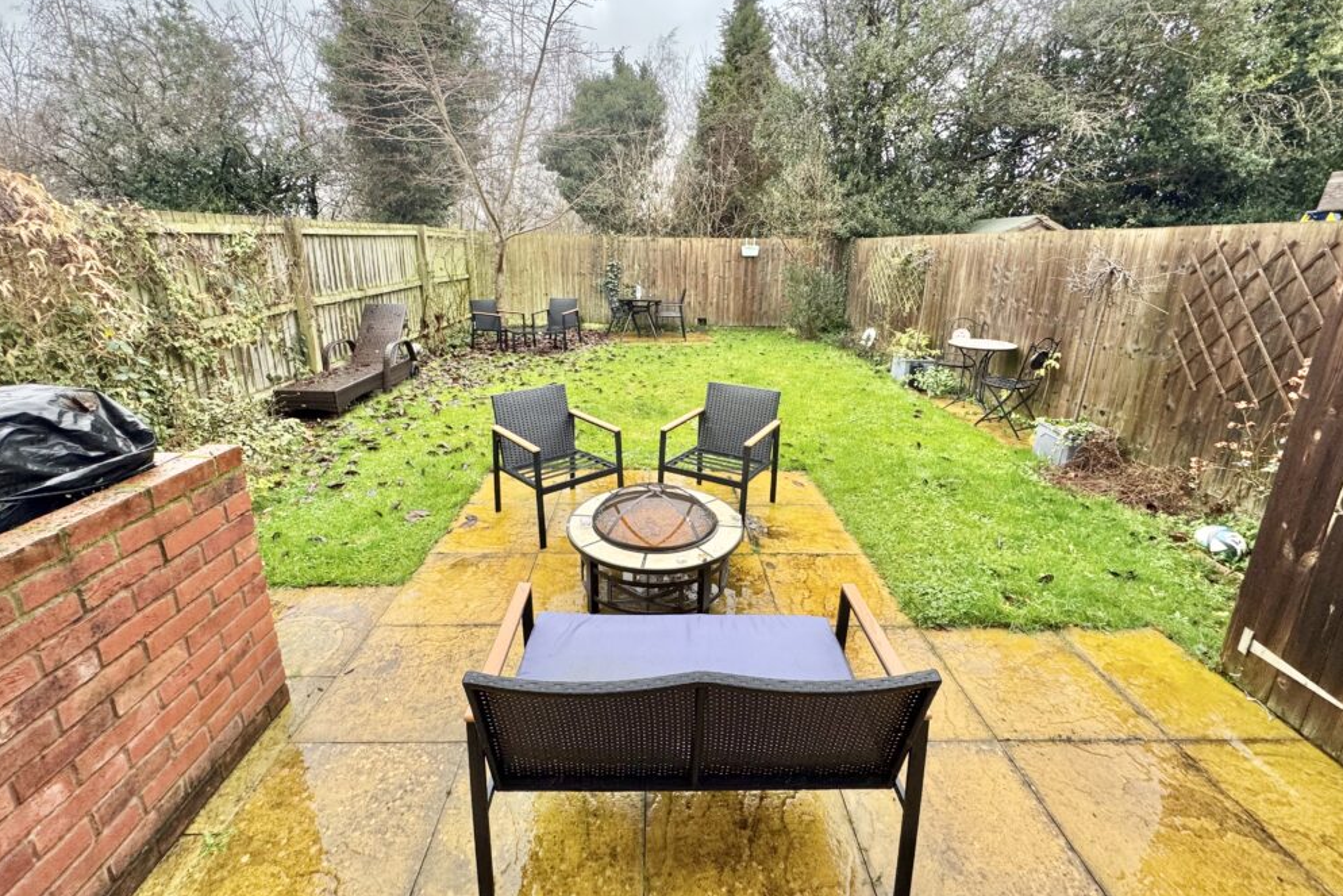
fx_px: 560
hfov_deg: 100.4
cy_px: 401
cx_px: 662
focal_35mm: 15
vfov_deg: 77.1
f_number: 2.2
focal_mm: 2.22
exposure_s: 1/99
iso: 160
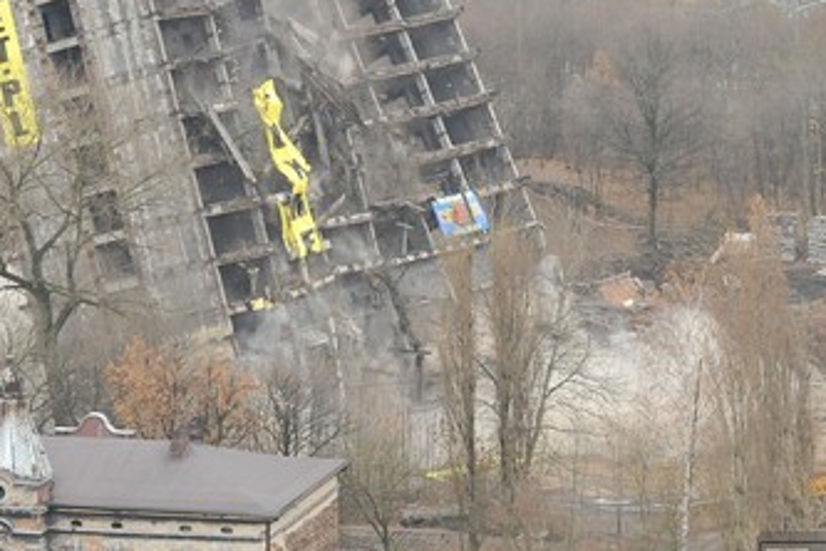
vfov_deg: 7.1
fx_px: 4405
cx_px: 451
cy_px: 42
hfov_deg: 10.7
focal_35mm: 192
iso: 2000
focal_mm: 80
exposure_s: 1/800
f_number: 4.5
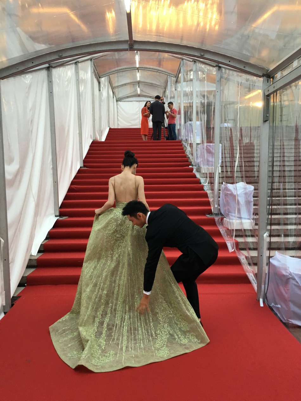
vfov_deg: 61.7
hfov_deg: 48.2
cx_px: 150
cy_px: 200
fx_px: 336
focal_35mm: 29
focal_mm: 4.15
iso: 50
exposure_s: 1/33
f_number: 2.2
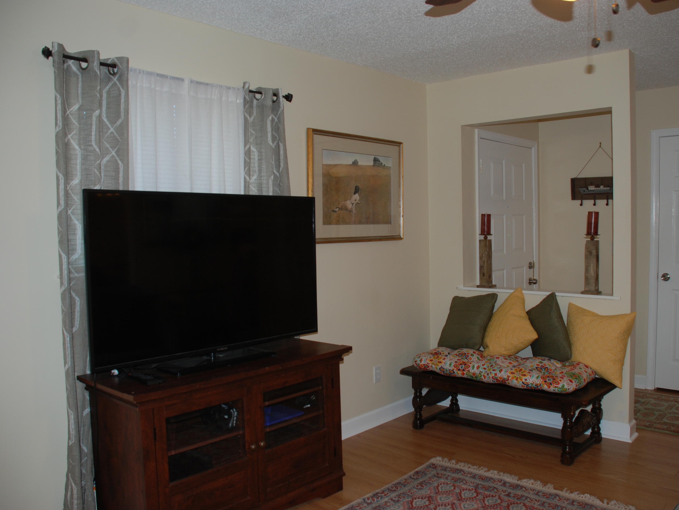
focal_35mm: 33
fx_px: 647
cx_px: 373
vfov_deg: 42.9
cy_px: 257
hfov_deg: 55.3
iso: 200
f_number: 3.8
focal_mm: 20
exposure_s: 1/60
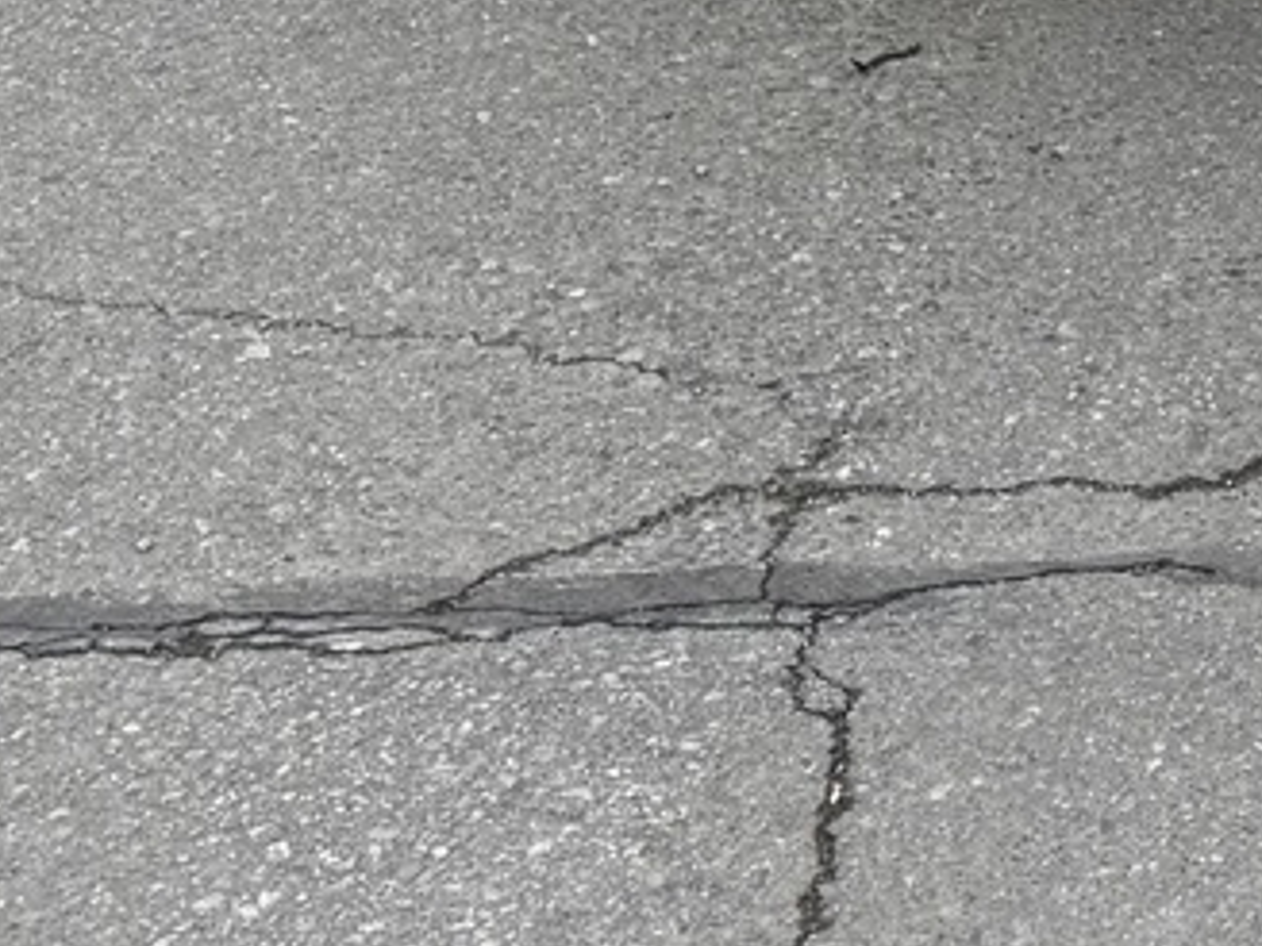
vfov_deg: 8.4
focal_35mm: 150
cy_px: -1807
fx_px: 5469
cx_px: 2097
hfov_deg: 12.3
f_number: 1.78
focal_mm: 6.76
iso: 80
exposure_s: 1/3425
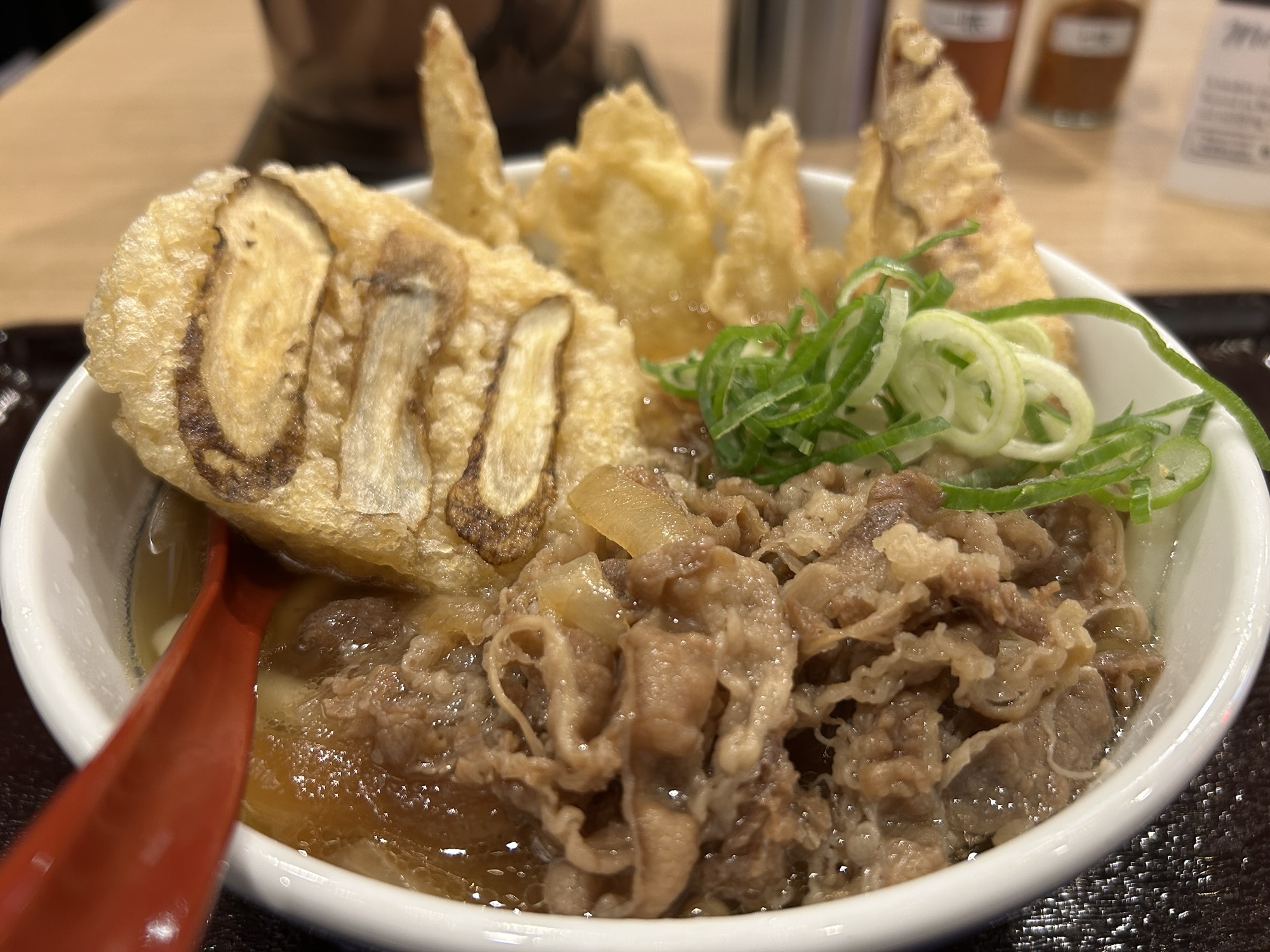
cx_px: 635
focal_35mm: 26
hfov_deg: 67.3
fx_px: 954
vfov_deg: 53.1
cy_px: 476
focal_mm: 5.7
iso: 100
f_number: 1.5
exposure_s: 1/50
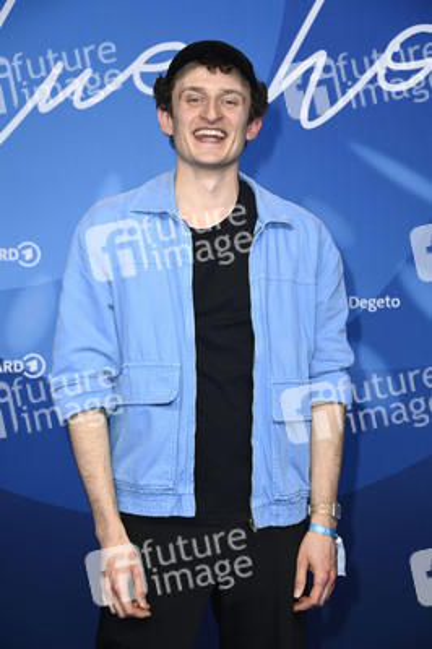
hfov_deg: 16.6
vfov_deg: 24.8
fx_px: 1478
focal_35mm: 82
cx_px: 216
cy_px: 324
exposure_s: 1/250
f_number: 5.6
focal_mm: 82
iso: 800
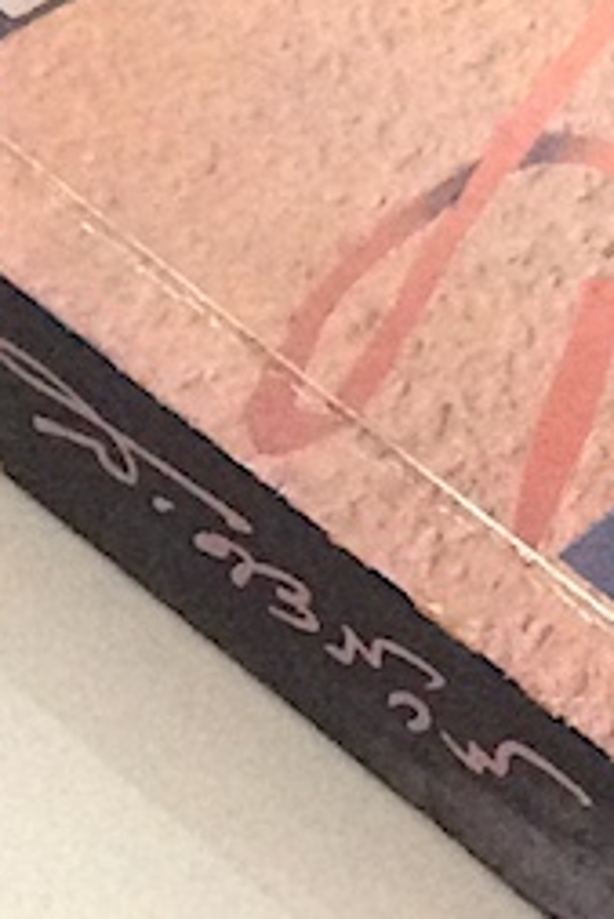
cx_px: 1021
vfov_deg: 13.8
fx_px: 3806
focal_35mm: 149
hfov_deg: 8.9
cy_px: 423
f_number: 2.4
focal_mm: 3.3
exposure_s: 1/25
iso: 160
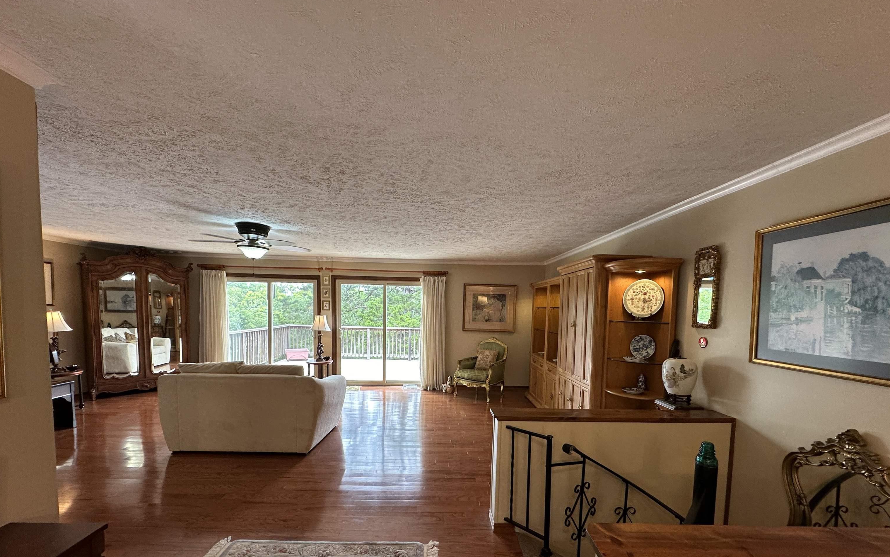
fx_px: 364
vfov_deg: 74.0
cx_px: 447
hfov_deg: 101.5
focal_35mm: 15
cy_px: 334
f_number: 2.2
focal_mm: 2.22
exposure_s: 1/120
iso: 160
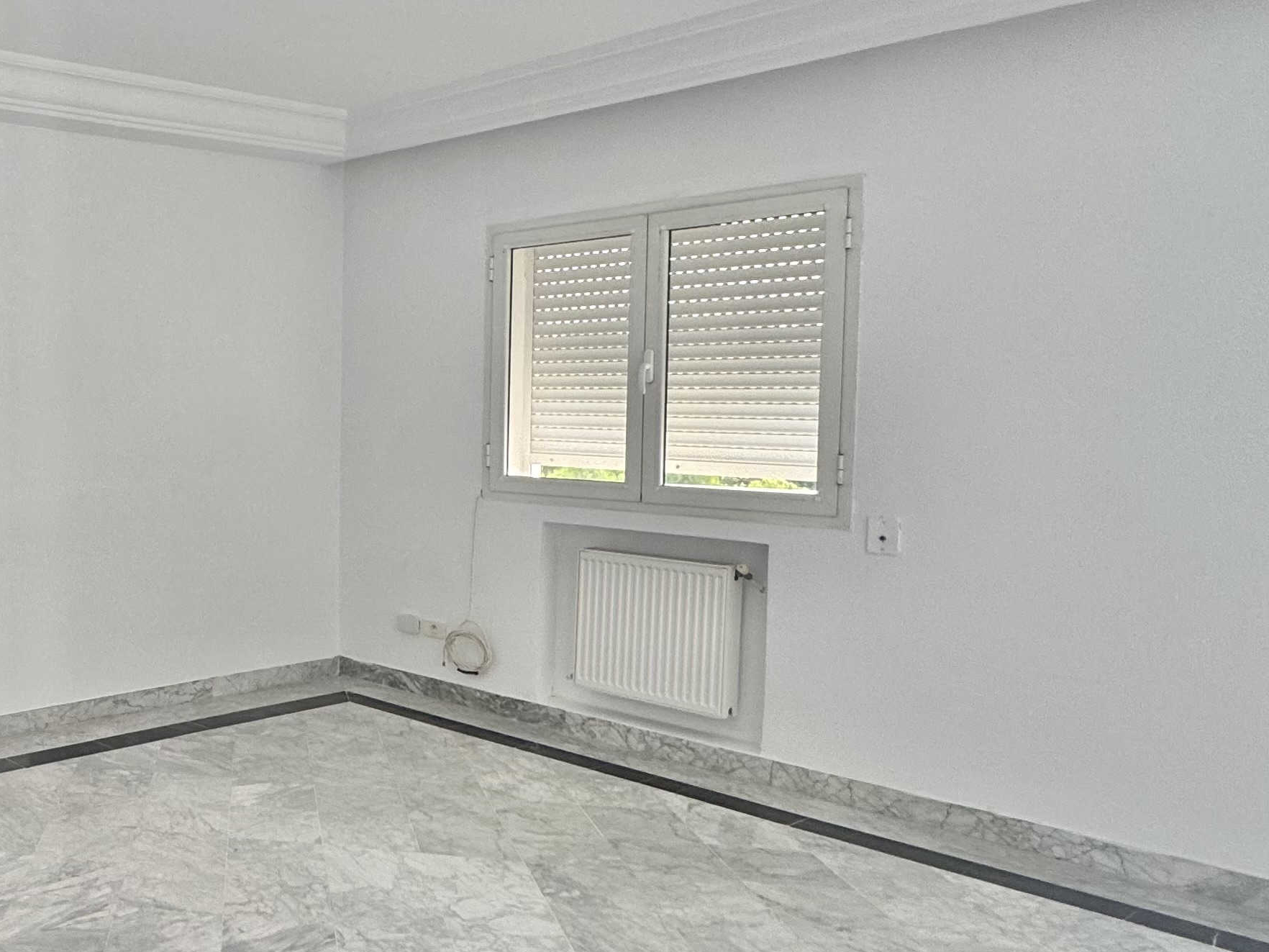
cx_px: -49
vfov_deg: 44.2
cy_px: 466
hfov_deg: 45.9
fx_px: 1173
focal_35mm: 32
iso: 80
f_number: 2.2
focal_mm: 2.22
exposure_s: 1/99
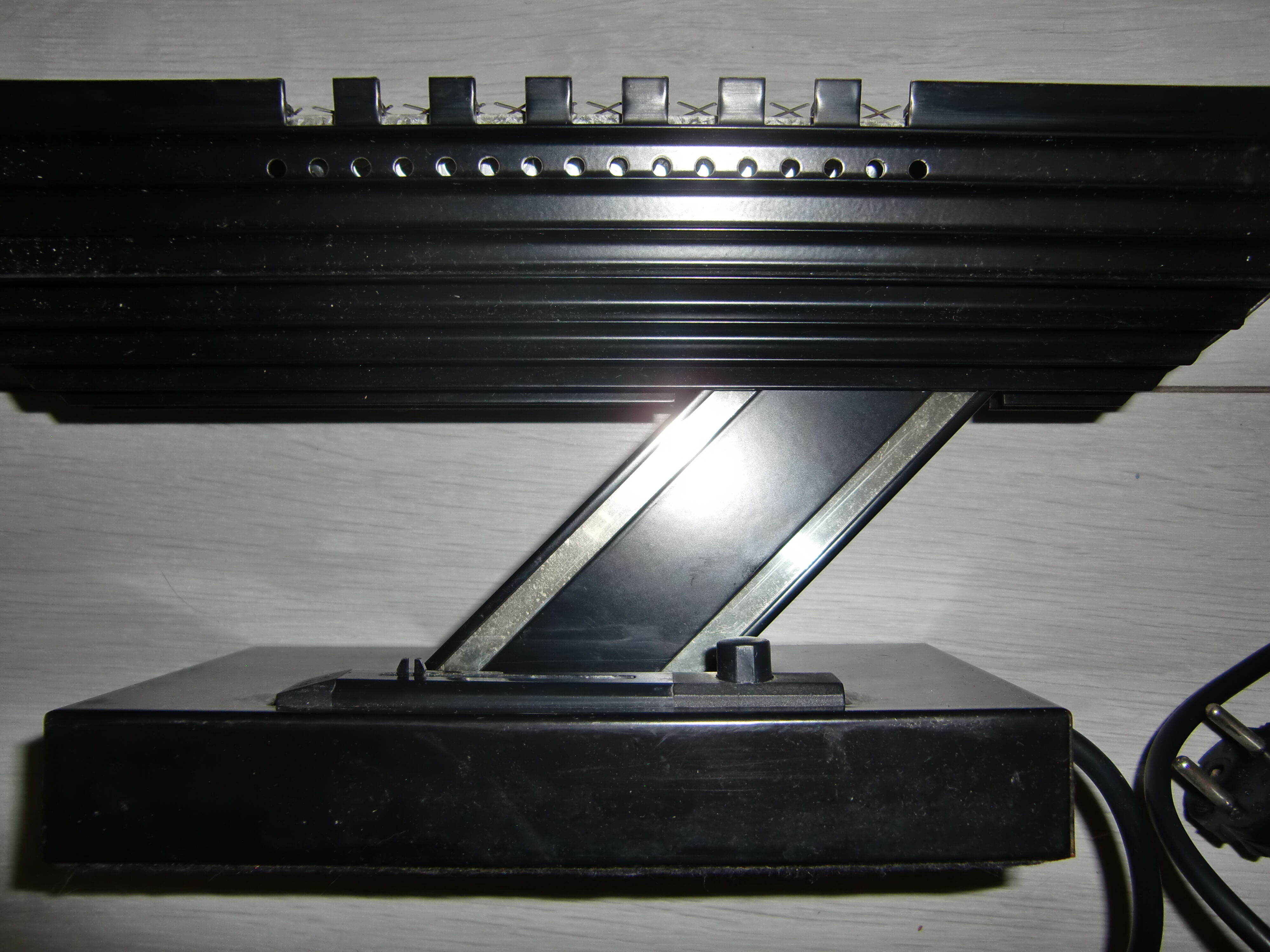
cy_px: 476
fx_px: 1027
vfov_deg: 49.7
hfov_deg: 63.4
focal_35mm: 28
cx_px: 635
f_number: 2.6
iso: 64
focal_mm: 4.9
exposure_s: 1/40
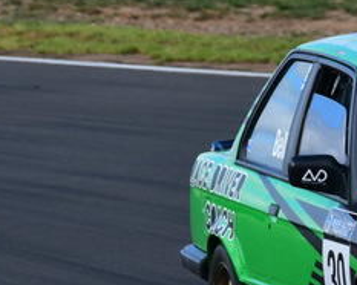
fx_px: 22983
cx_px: 447
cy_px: 169
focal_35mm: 2177
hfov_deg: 0.9
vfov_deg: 0.7
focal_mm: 450
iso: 400
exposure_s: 1/640
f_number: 9
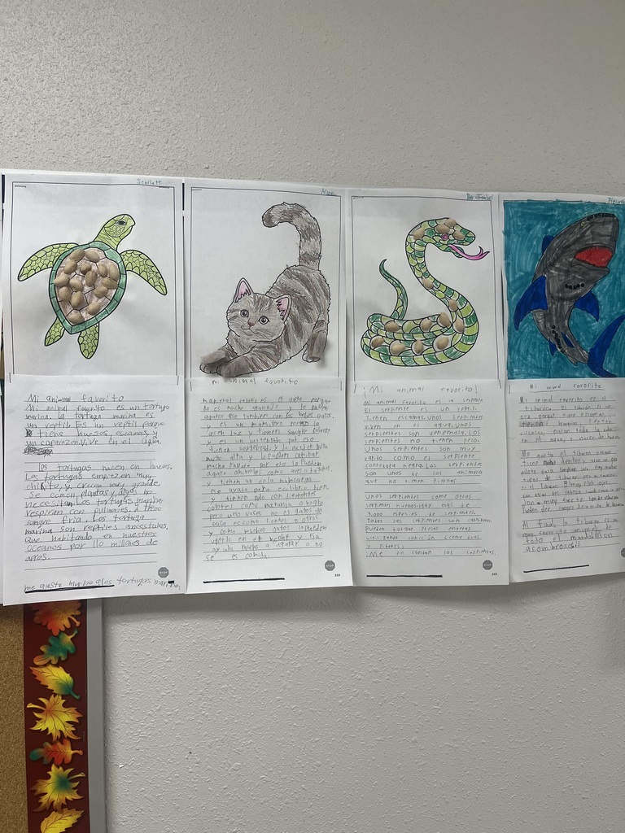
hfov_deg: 53.1
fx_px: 626
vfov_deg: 67.3
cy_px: 416
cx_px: 312
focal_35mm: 26
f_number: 1.6
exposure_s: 1/120
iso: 80
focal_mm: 5.1
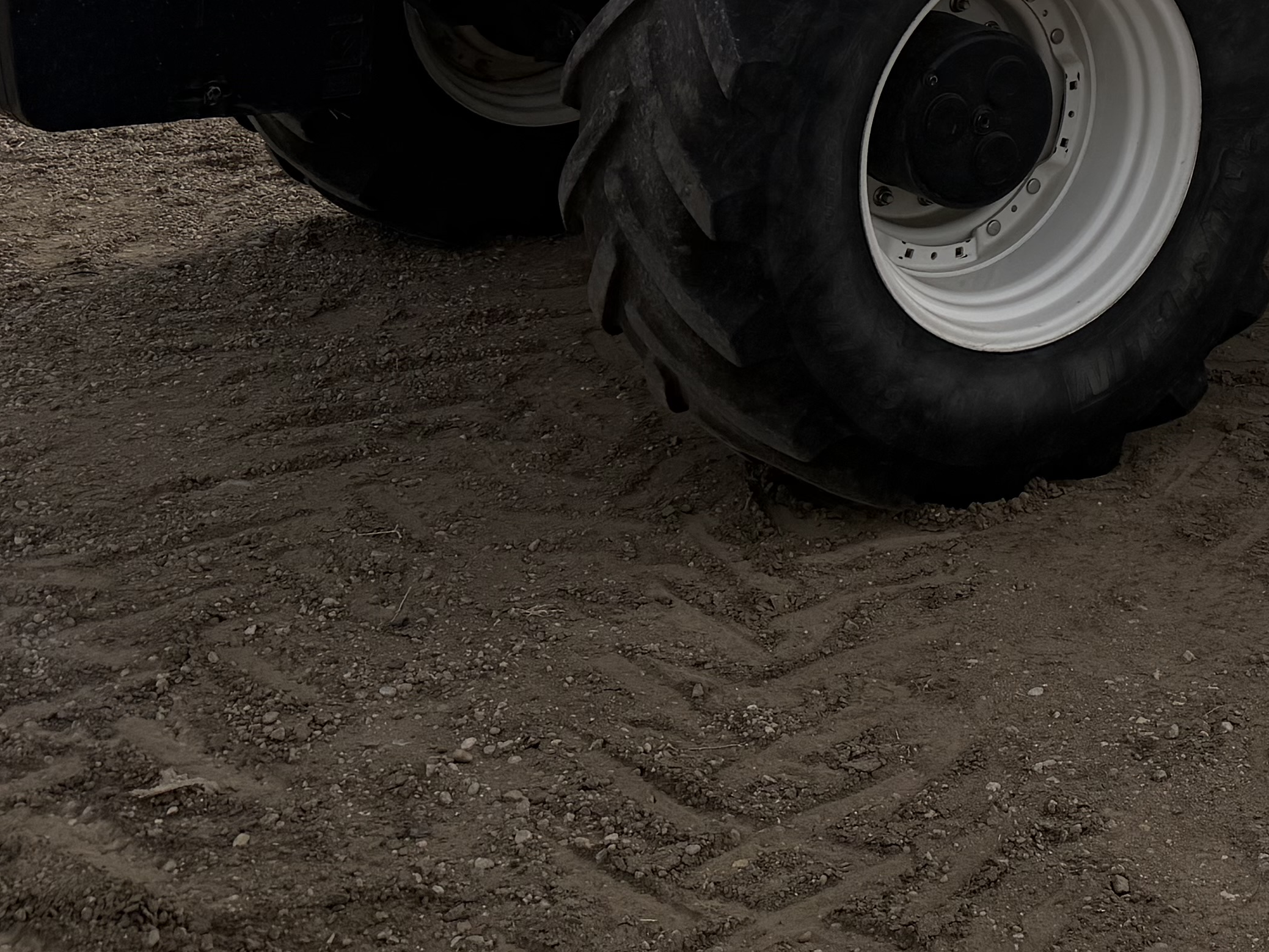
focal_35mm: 66
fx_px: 2420
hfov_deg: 27.4
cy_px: -338
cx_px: 1312
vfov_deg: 20.1
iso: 80
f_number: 1.78
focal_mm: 6.76
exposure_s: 1/7353
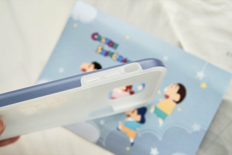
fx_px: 290
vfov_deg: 29.9
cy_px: 78
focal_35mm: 45
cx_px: 116
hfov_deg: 43.6
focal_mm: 30
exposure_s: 1/60
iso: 100
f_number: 4.5
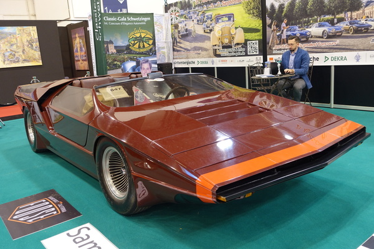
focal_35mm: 32
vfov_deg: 41.1
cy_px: 124
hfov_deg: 58.7
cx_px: 187
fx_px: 332
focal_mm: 11.81
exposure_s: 1/40
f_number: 2.8
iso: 320
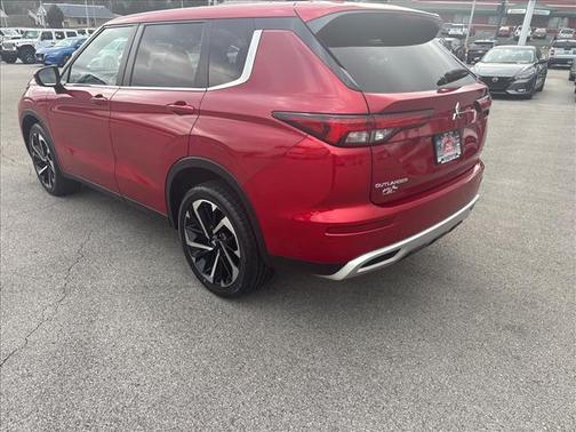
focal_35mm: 26
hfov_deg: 67.3
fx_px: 433
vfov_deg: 53.1
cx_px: 288
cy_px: 216
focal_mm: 5.96
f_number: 1.6
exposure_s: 1/654
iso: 50
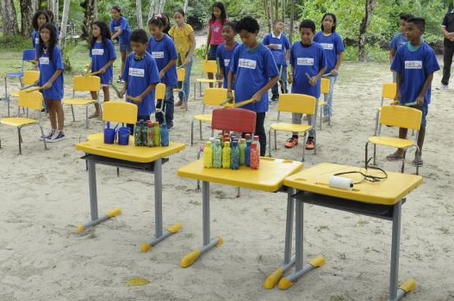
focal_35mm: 41
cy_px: 100
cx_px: 229
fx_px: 516
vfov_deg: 32.3
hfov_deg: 47.5
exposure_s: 1/250
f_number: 8
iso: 640
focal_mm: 18
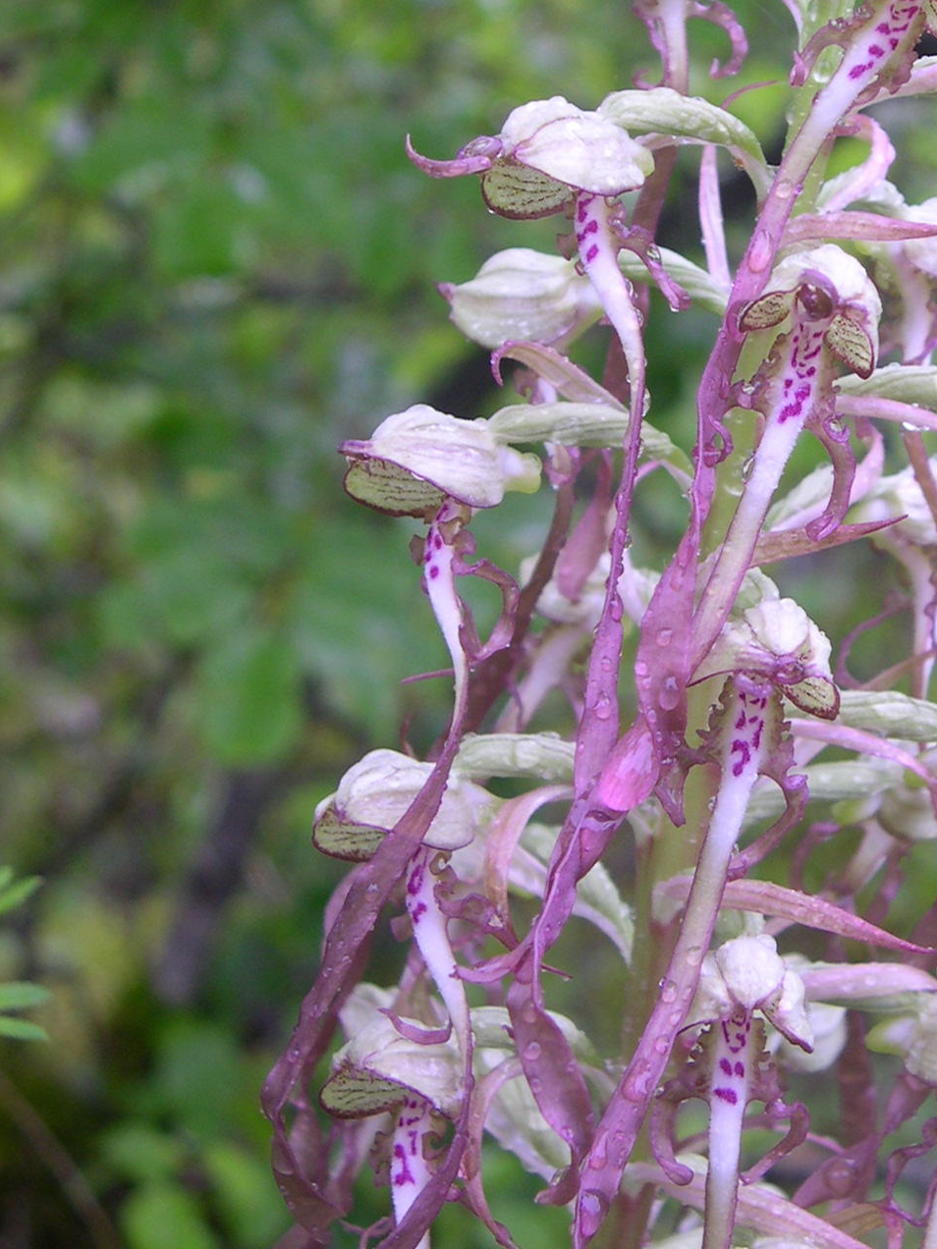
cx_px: 817
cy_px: 495
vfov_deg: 25.9
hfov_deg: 19.3
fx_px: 2707
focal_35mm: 75
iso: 100
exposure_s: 1/46
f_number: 2.9
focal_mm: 9
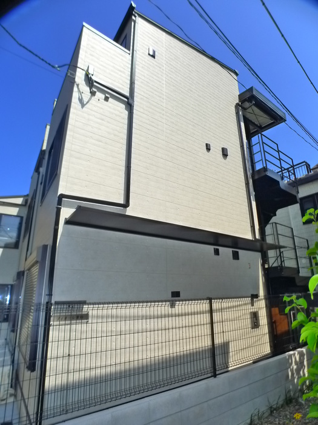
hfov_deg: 56.8
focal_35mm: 24
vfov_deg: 71.6
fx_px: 294
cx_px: 159
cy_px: 212
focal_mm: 5.1
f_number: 4
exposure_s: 1/800
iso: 400
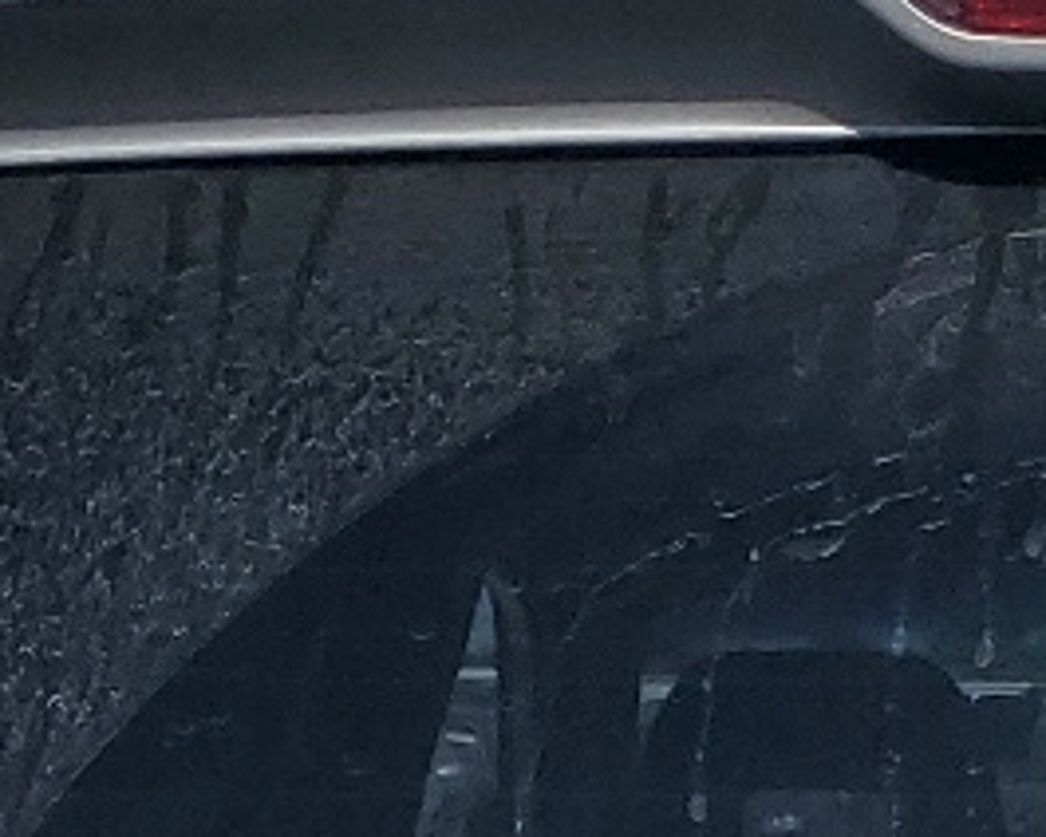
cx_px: 1346
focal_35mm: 153
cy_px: 2128
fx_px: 4737
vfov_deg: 8.9
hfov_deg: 12.2
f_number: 1.5
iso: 51
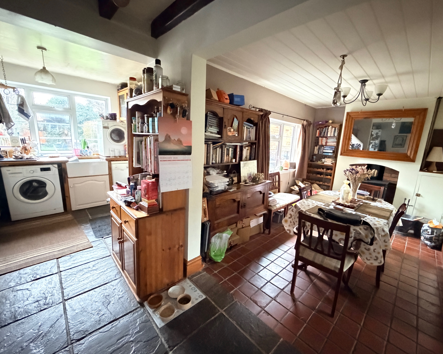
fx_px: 197
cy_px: 177
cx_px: 232
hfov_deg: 96.7
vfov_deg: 84.0
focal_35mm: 15
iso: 3200
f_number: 2.2
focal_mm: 2.22
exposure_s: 1/21
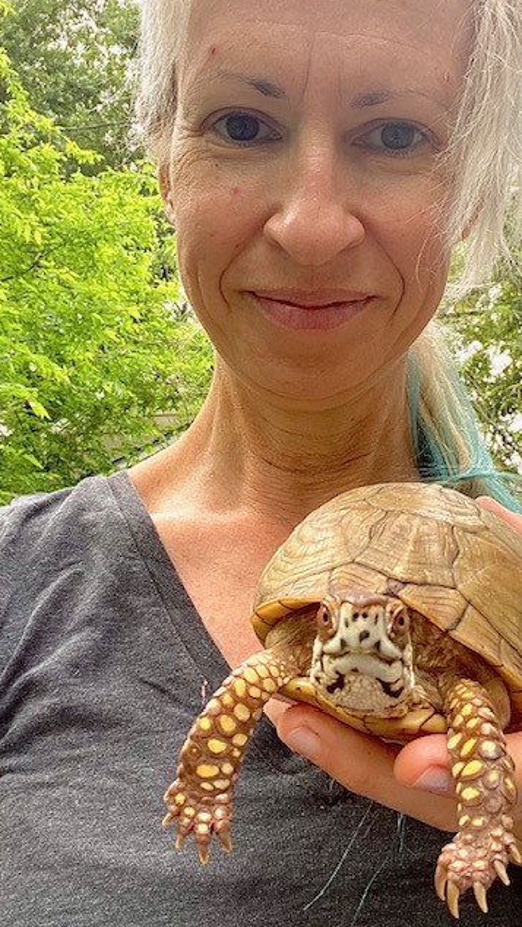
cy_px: 461
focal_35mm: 33
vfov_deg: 59.5
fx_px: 811
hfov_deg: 35.3
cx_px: 345
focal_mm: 2.71
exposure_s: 1/122
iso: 32
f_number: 2.2
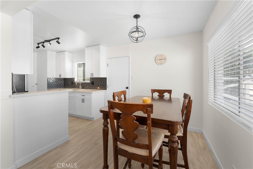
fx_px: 98
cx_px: 126
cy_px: 84
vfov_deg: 81.2
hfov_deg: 104.2
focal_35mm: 14
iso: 500
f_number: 9
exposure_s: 1/15
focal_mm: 14
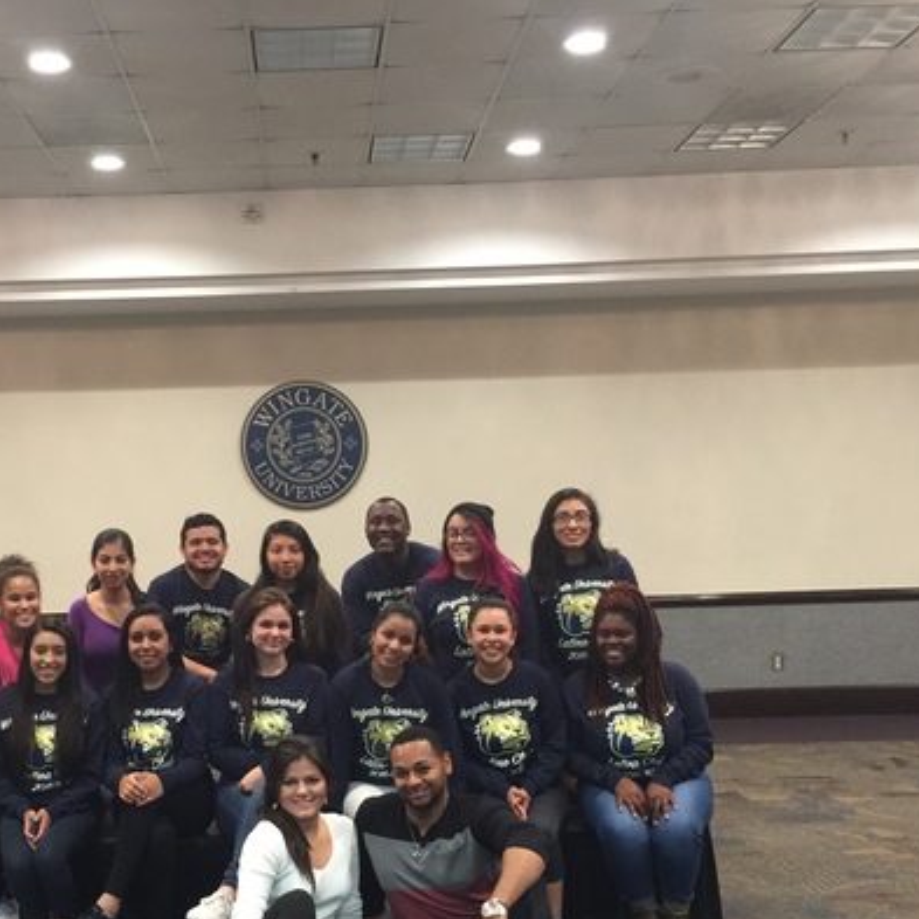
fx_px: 1412
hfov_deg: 35.7
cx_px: 297
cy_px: 624
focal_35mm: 47
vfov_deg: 35.6
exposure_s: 1/8
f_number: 2.2
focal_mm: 4.15
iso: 125
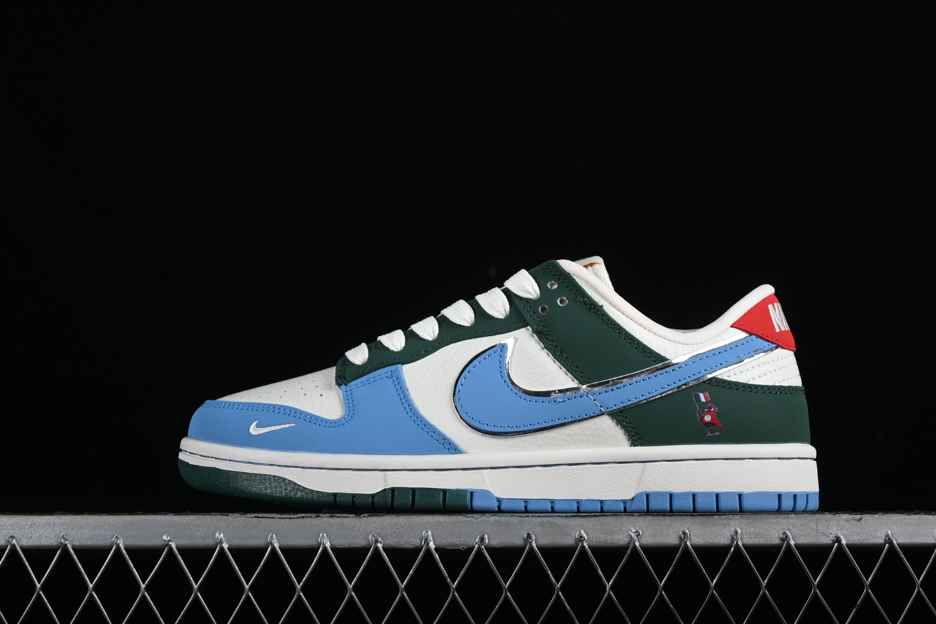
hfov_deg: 27.0
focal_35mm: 75
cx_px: 468
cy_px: 312
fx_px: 1950
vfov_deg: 18.2
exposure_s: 1/200
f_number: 7.1
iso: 160
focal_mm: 50
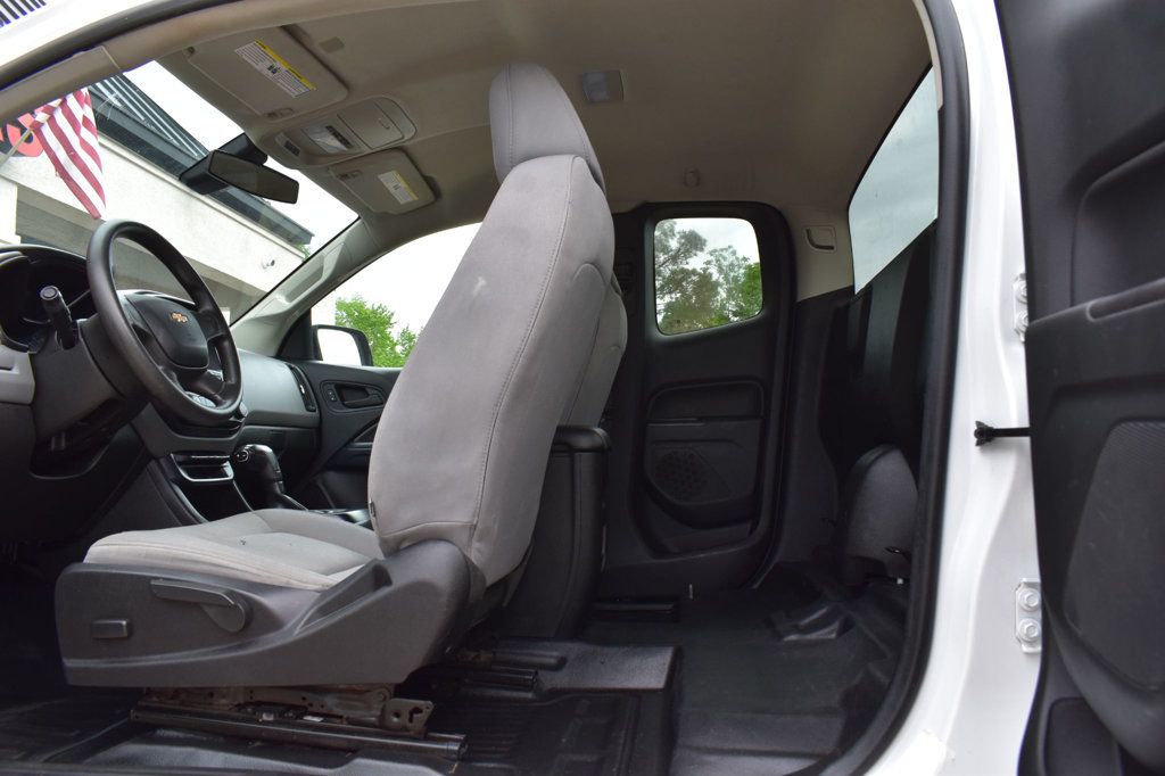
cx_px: 582
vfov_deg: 47.9
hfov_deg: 67.4
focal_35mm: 27
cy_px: 388
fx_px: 873
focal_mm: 18
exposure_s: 1/160
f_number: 9
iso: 400
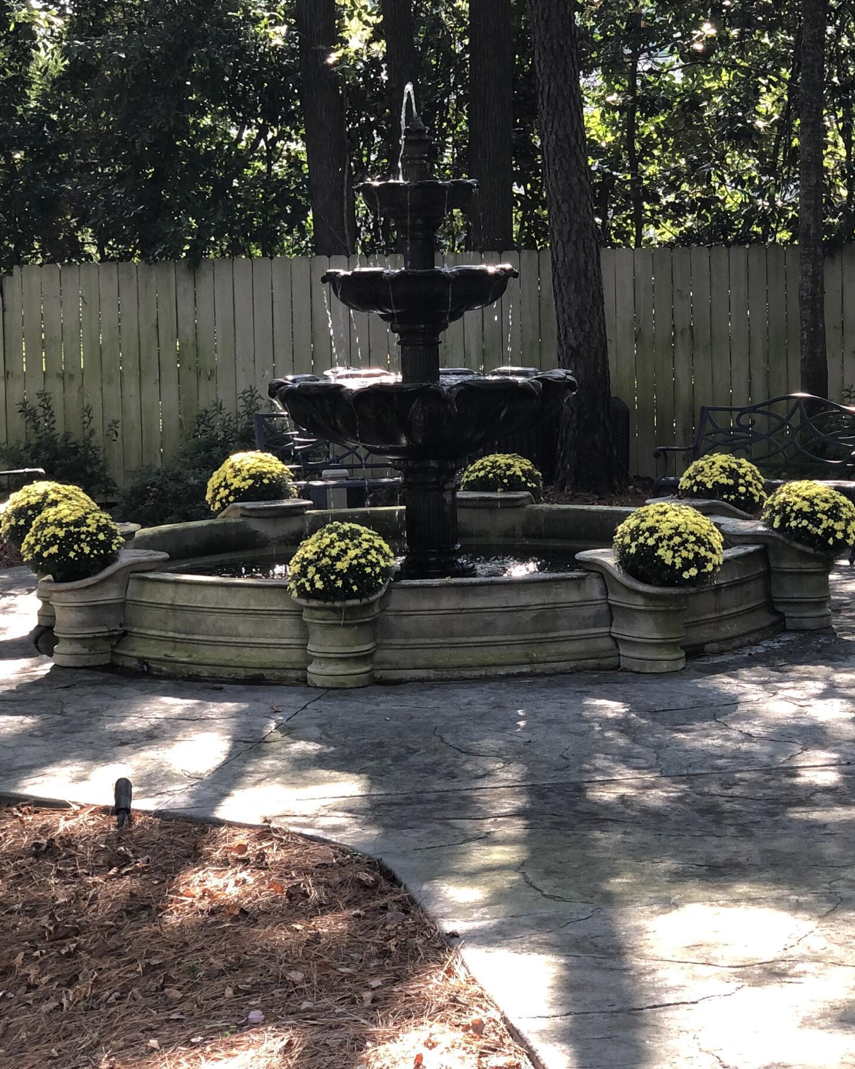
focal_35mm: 84
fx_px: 2657
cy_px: 412
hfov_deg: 18.2
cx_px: 567
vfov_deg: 22.7
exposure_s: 1/60
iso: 32
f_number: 2.4
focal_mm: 6
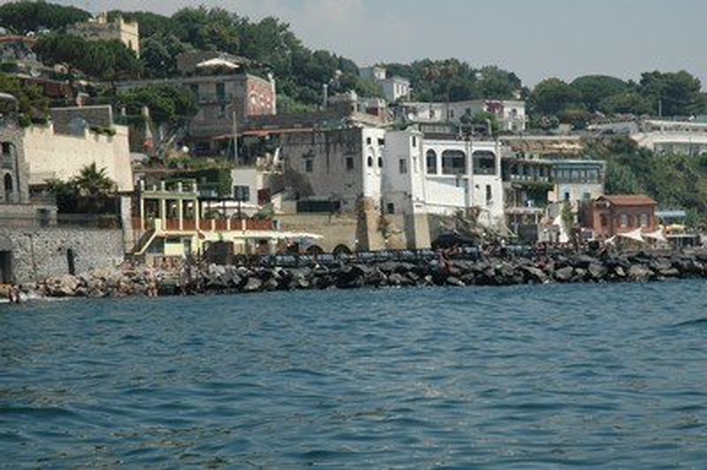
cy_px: 235
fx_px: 2060
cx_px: 354
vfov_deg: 13.0
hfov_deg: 19.5
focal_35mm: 105
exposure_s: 1/350
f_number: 9.5
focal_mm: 70
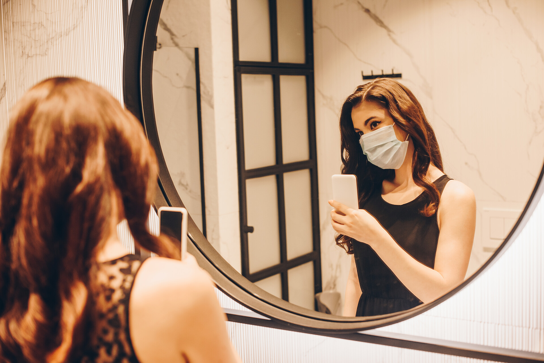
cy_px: 182
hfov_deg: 39.6
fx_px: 756
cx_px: 272
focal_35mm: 50
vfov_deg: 27.0
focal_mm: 50
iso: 500
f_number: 3.2
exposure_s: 1/125
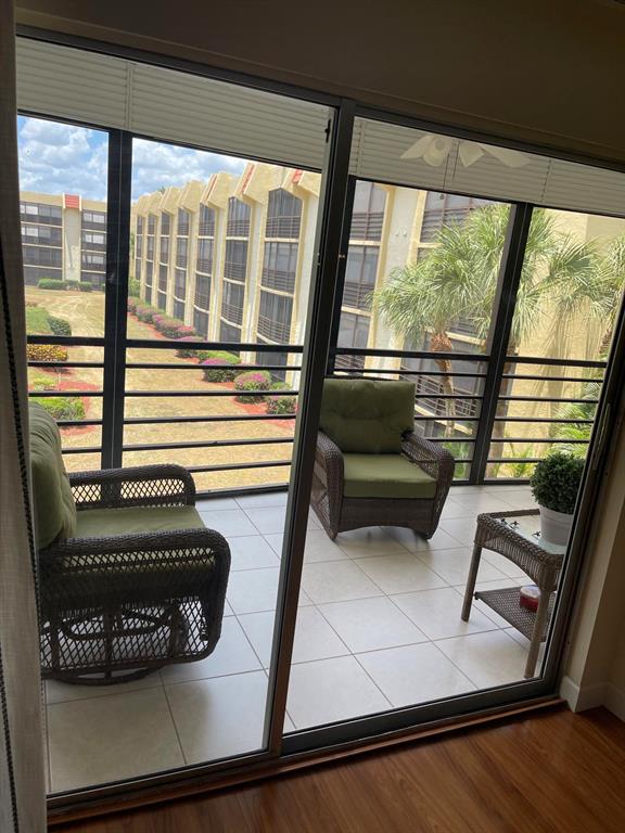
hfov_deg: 53.1
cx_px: 312
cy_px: 416
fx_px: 626
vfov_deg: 67.3
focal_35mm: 26
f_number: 1.6
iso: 32
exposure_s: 1/599
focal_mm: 5.1
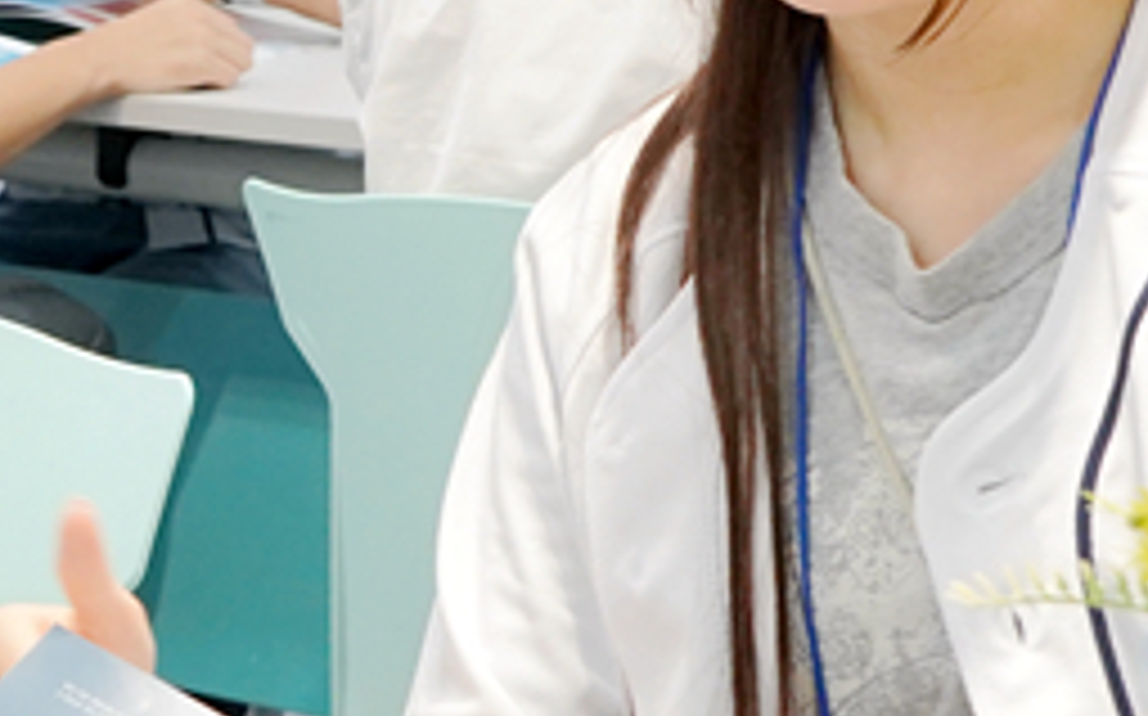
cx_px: 113
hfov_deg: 17.9
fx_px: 3596
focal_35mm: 115
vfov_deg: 11.4
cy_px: 241
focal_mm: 36
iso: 2000
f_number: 6.3
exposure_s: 1/125
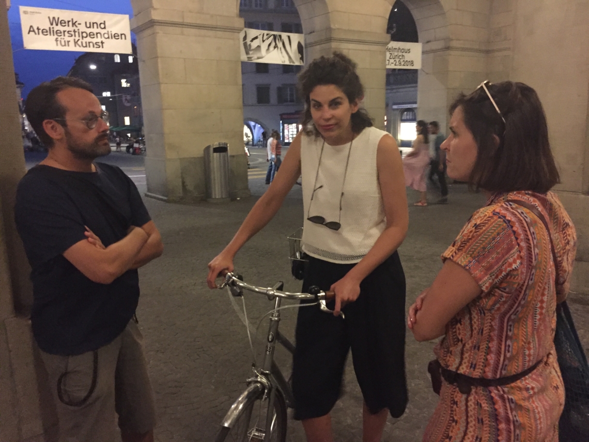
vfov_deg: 48.2
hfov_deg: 61.7
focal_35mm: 29
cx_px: 294
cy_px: 221
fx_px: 493
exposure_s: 1/17
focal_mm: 4.15
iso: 640
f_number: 2.2
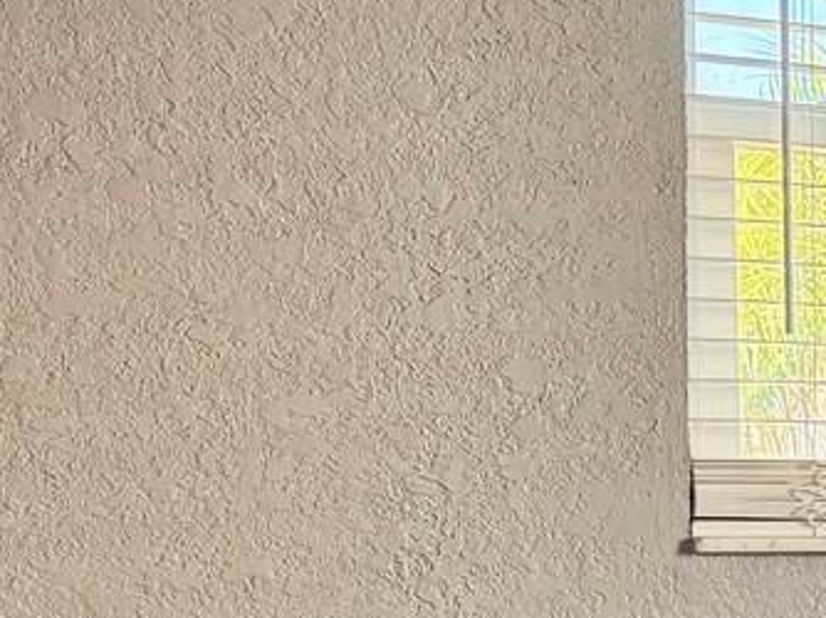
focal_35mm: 115
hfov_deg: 13.4
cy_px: 714
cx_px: 1894
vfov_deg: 12.6
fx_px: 2742
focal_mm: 6.76
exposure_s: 1/120
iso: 250
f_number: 1.78
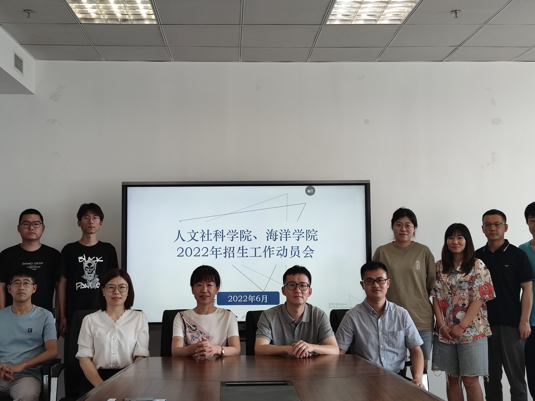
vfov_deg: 30.9
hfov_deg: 40.4
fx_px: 726
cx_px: 243
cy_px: 183
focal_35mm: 47
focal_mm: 6.72
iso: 88
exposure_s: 1/100
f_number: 1.69
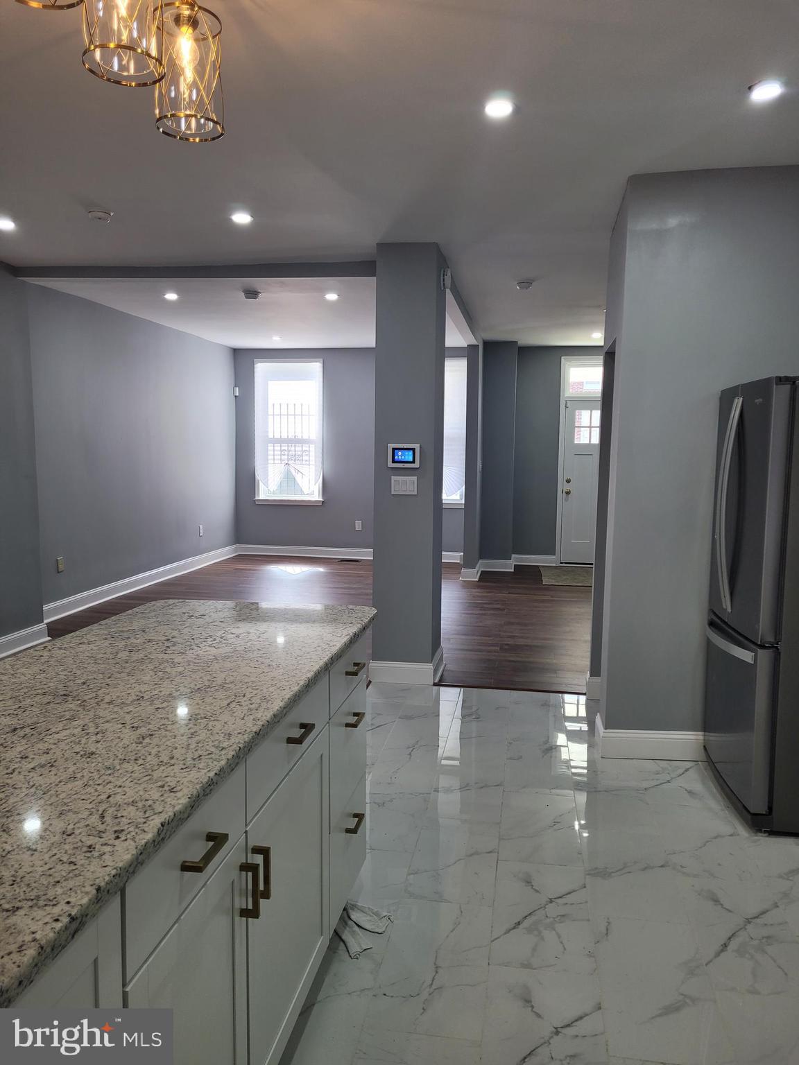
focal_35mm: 26
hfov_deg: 53.1
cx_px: 400
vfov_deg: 67.3
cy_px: 532
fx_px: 800
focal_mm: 5.4
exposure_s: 1/120
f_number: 1.8
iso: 80
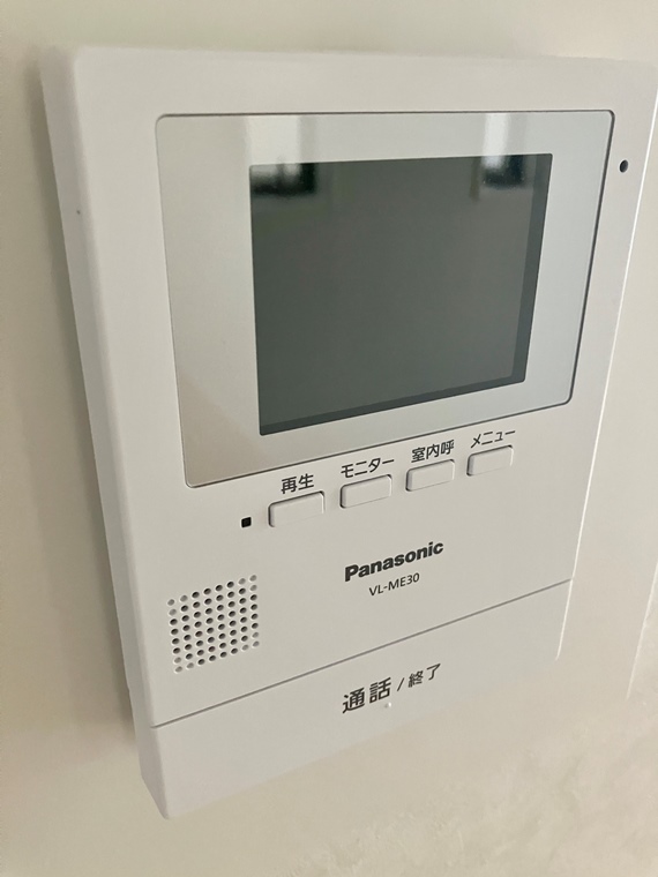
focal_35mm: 28
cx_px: 329
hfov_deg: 49.7
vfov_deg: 63.4
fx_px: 710
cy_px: 438
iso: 400
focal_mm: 3.99
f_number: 1.8
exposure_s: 1/30
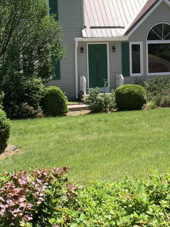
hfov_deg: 19.9
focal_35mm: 73
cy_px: 73
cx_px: 144
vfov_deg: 26.5
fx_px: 478
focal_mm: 4.25
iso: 25
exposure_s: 1/1100
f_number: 1.8
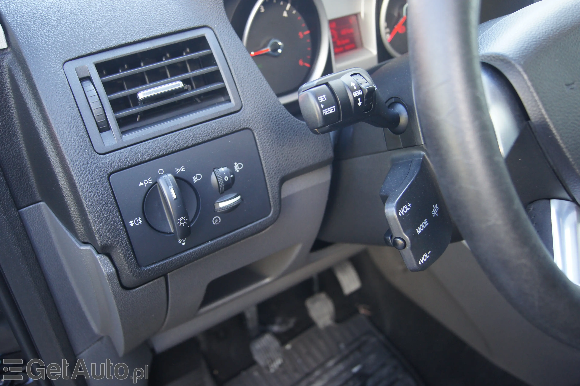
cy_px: 193
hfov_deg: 57.2
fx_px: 531
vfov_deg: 39.9
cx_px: 290
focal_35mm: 33
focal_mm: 22
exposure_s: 1/40
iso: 500
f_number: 4
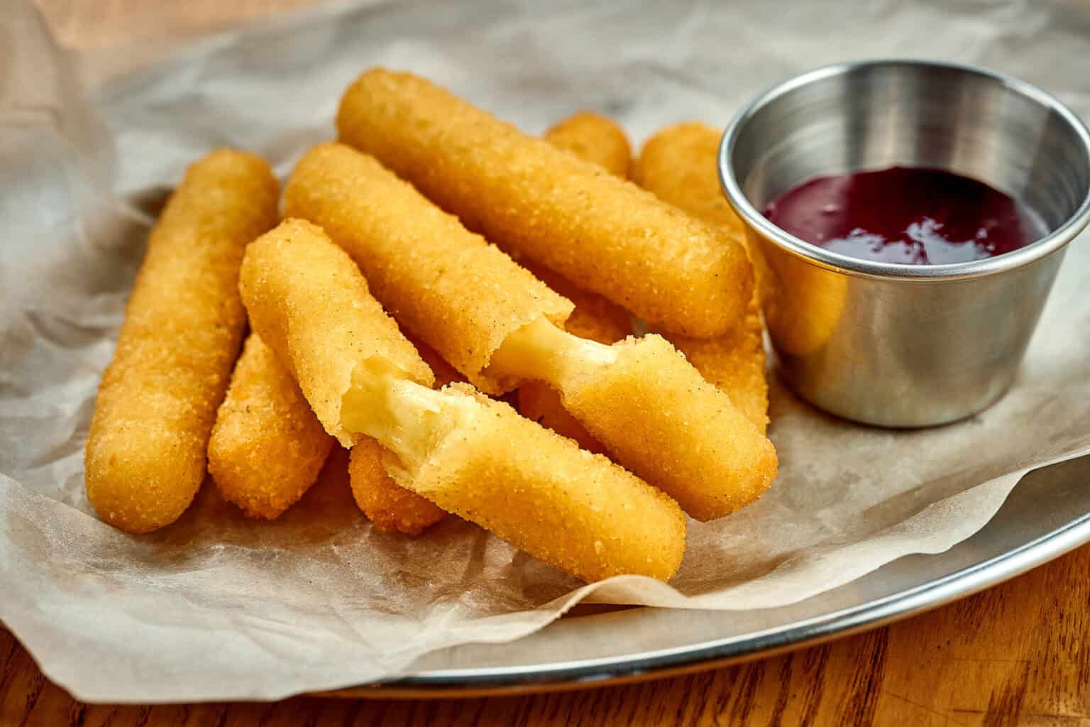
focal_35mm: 105
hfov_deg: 19.5
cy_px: 364
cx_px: 545
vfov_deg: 13.0
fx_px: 3179
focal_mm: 105
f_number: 6.3
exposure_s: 1/125
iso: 250
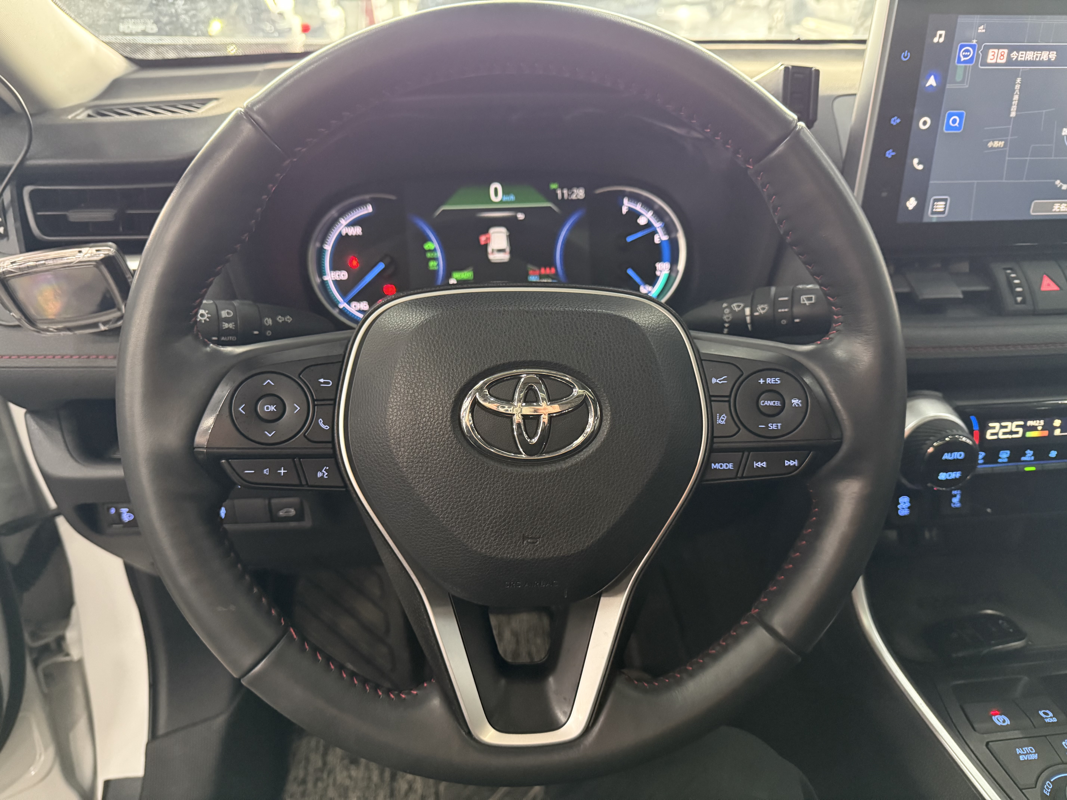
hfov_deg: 71.6
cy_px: 400
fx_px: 740
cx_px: 534
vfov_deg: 56.8
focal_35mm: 24
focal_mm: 6.76
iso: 800
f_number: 1.78
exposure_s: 1/33
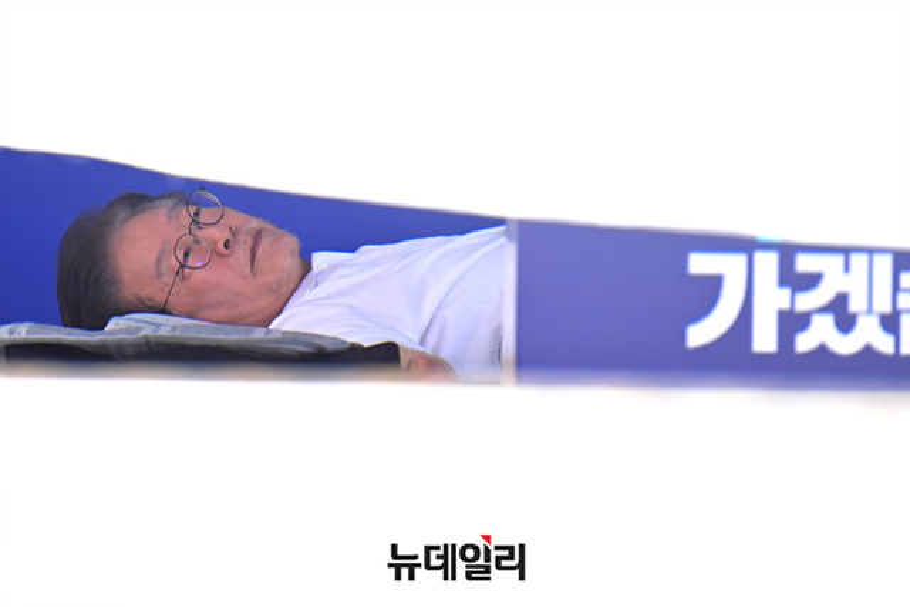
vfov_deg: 3.4
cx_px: 455
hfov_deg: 5.2
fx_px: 10113
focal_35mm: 400
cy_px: 304
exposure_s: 1/200
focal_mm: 400
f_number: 5.6
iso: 500
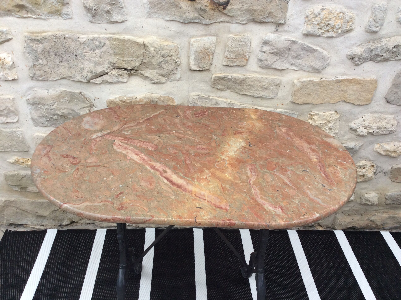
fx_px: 370
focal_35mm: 32
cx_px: 200
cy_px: 150
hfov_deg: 56.9
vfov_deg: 44.1
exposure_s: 1/119
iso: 32
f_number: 2.4
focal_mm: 3.3
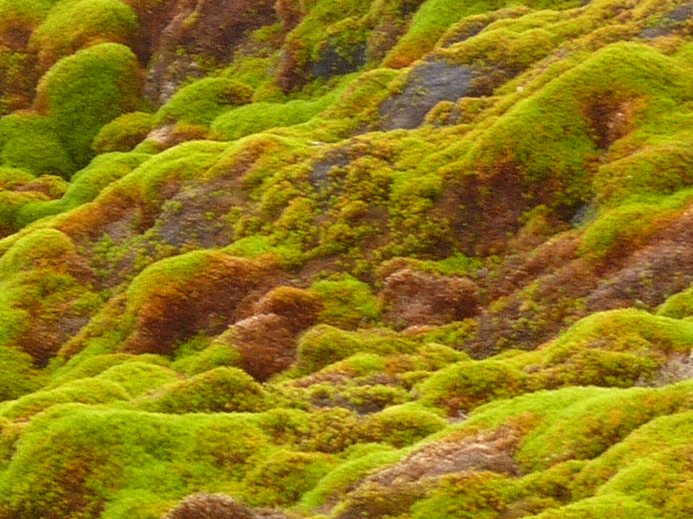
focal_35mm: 391
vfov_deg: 3.8
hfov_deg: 5.0
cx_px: -241
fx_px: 7824
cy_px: 723
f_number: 4.3
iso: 80
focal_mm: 14.7
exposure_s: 1/50
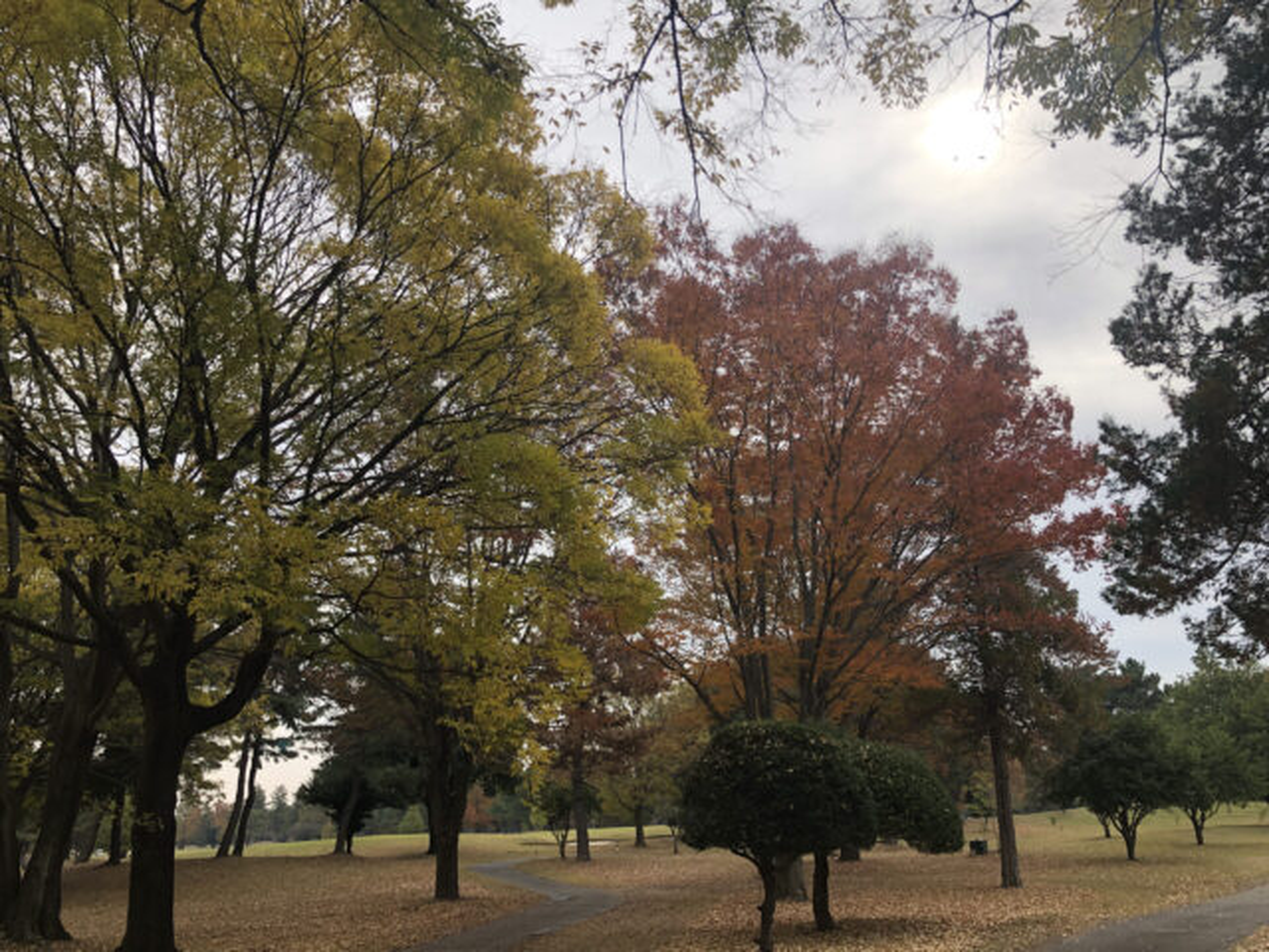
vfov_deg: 49.7
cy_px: 476
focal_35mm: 28
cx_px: 634
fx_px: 1026
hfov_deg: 63.4
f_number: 1.8
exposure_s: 1/1091
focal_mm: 3.99
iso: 20
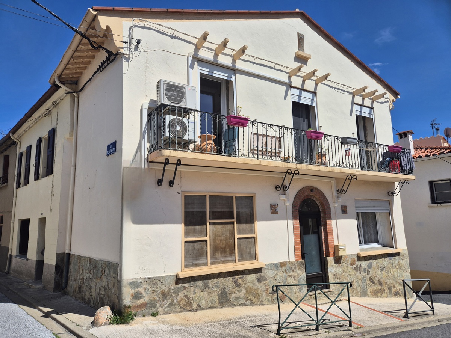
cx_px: 226
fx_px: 300
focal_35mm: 23
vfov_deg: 58.9
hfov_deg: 73.9
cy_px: 169
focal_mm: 5.4
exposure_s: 1/3333
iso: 25
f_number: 1.8
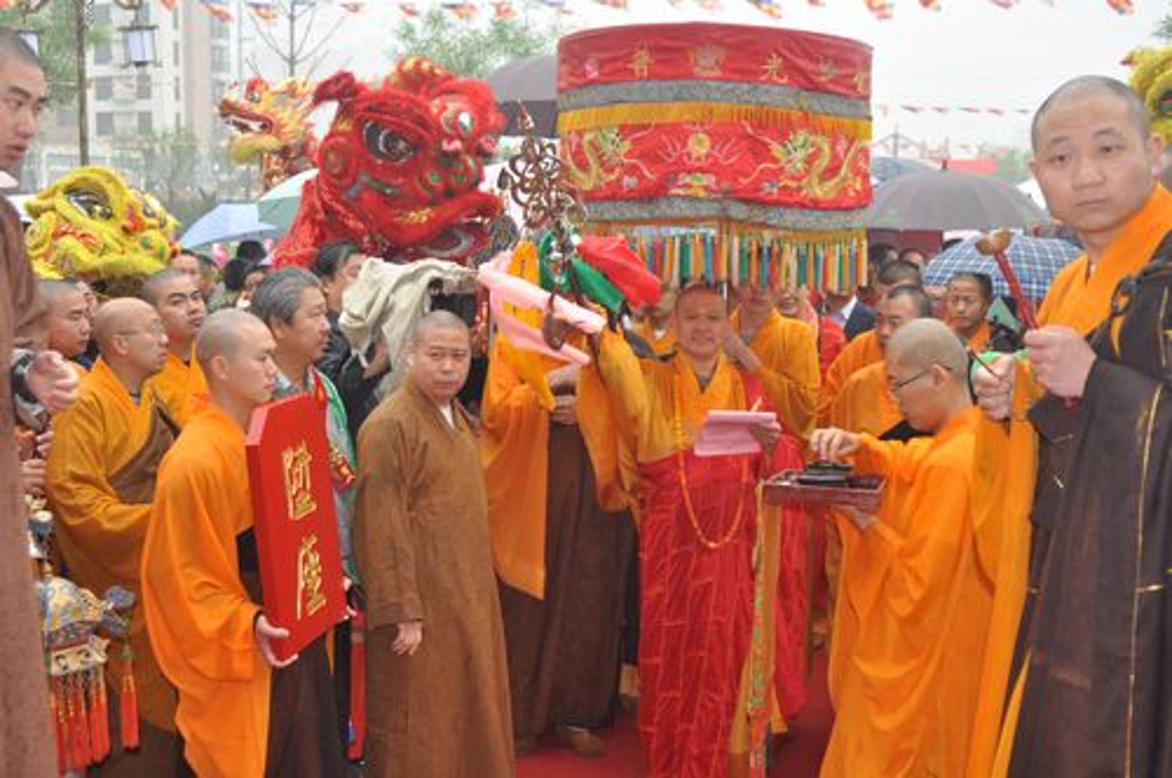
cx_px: 586
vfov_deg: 31.8
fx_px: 1366
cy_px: 389
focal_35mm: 42
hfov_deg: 46.5
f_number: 3.5
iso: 500
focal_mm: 28
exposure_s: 1/125
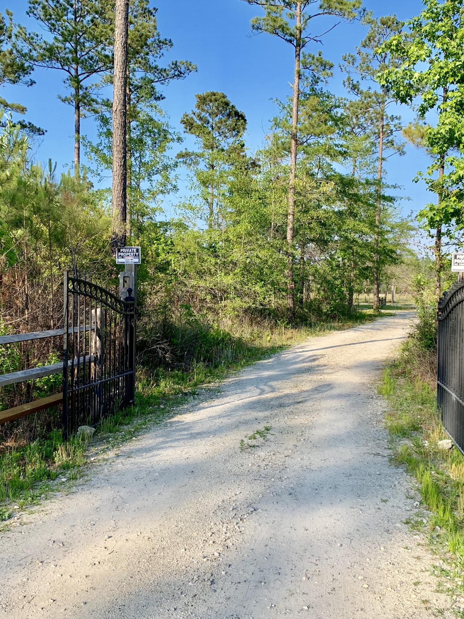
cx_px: 244
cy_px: 319
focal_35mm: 38
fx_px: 679
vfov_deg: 49.0
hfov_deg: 37.7
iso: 25
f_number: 1.8
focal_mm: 4.25
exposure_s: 1/1111
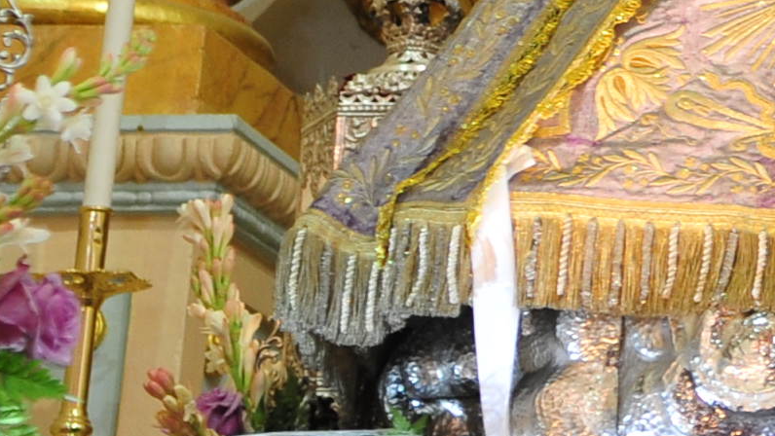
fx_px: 4604
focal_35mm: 224
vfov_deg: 5.4
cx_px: 1647
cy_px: -157
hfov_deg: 9.0
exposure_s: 1/50
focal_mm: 40
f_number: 3.5
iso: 800
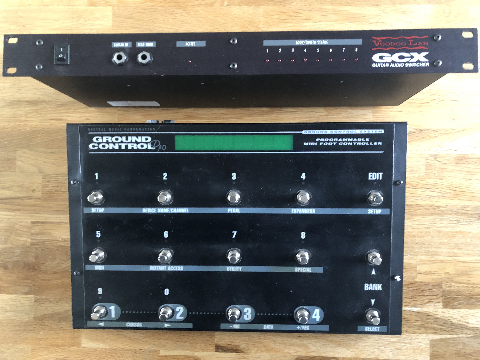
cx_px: 240
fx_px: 388
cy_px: 180
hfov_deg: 63.4
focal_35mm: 28
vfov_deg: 49.7
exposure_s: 1/12
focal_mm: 3.99
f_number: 1.8
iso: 100
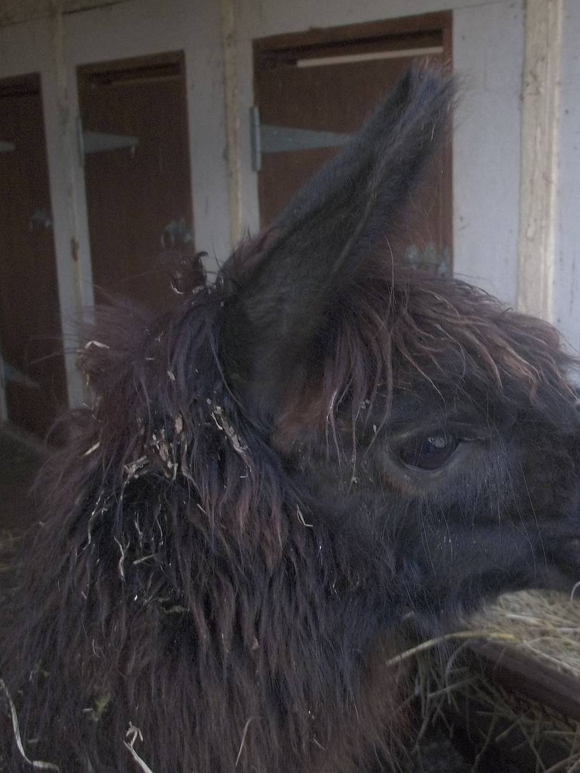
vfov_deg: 42.1
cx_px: 415
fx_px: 1005
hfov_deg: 31.8
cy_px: 394
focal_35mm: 45
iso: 143
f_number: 3.3
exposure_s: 1/30
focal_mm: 5.9
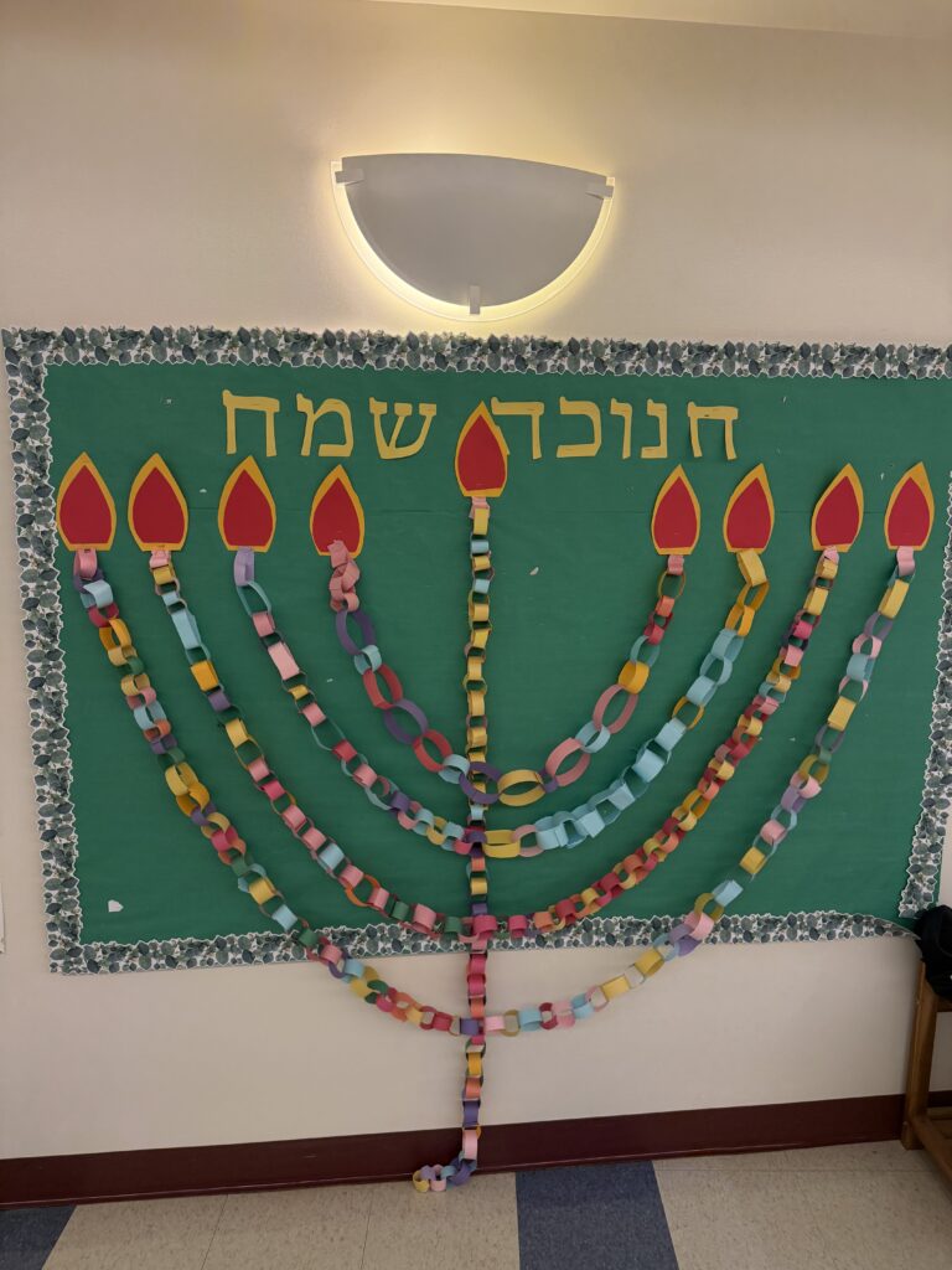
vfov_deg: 71.6
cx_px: 476
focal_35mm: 24
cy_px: 635
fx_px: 880
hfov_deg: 56.8
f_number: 1.78
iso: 200
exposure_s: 1/60
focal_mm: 6.76
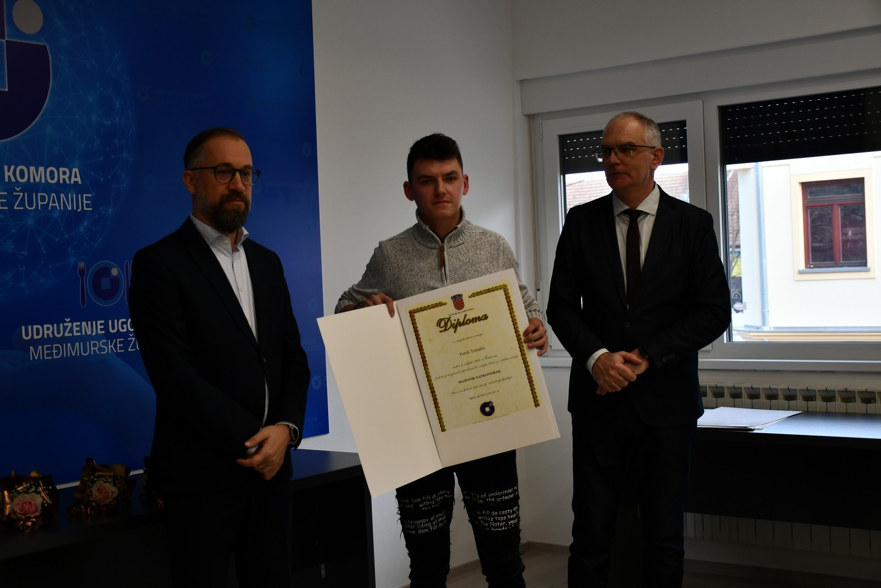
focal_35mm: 51
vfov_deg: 26.5
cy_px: 294
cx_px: 440
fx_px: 1248
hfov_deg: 38.9
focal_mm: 34
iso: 400
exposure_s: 1/250
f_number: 4.2
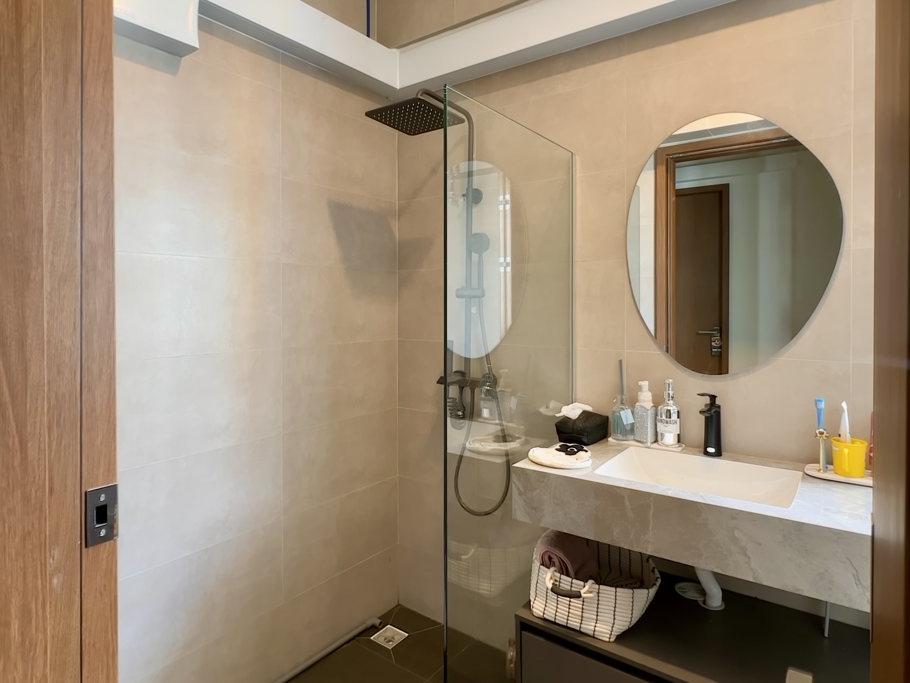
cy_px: 342
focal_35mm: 14
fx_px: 368
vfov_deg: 85.7
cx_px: 455
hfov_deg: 102.0
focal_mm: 2.22
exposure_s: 1/50
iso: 200
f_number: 2.2
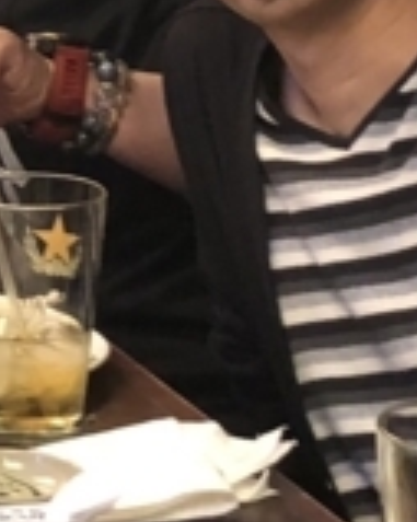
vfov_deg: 11.0
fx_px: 2718
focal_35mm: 176
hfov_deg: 8.6
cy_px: 144
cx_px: -177
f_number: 1.8
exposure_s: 1/4
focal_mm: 4
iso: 160
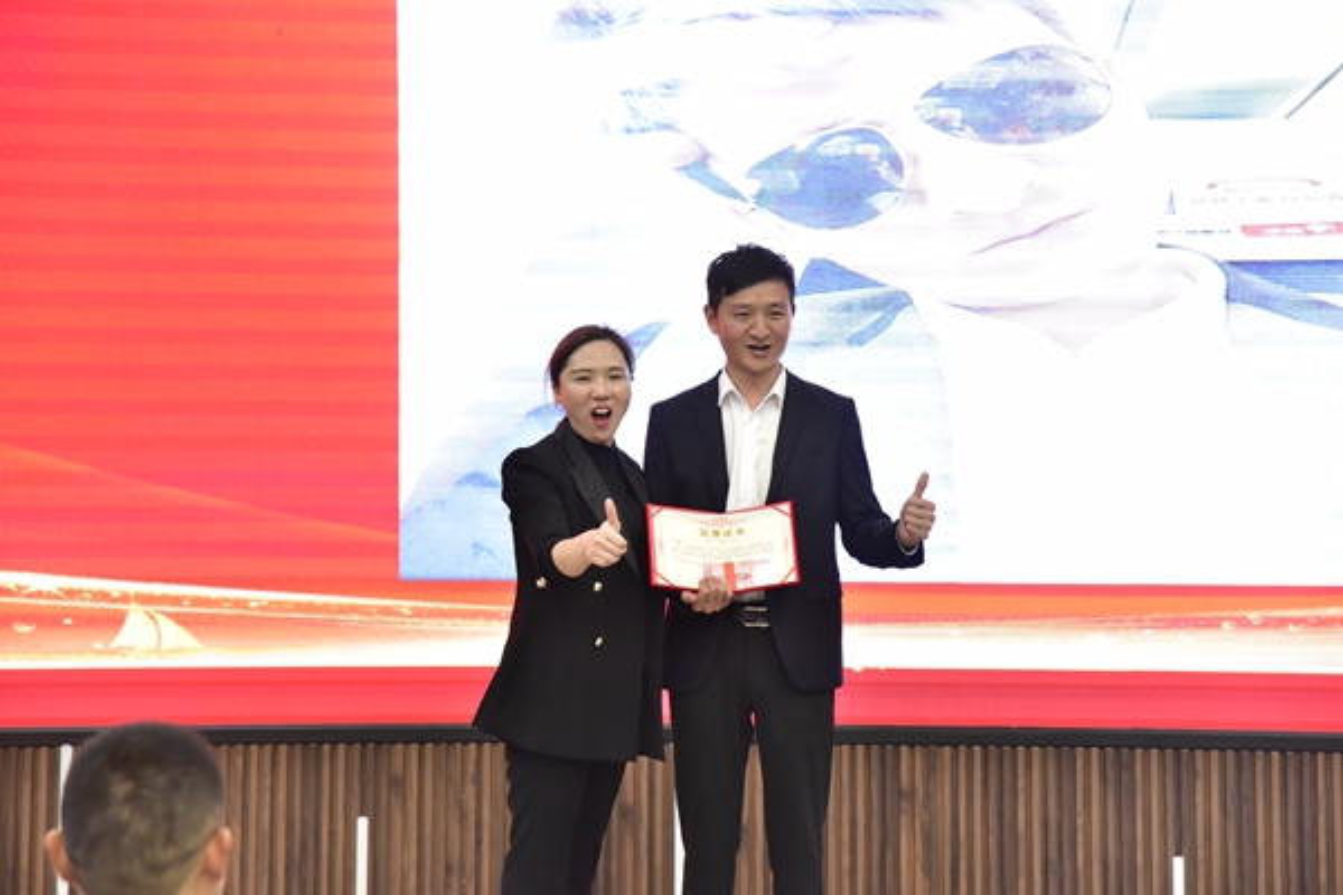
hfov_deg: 17.1
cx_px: 672
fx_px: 4476
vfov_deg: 11.4
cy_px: 448
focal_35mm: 120
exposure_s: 1/200
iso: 6400
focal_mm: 120
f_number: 5.6
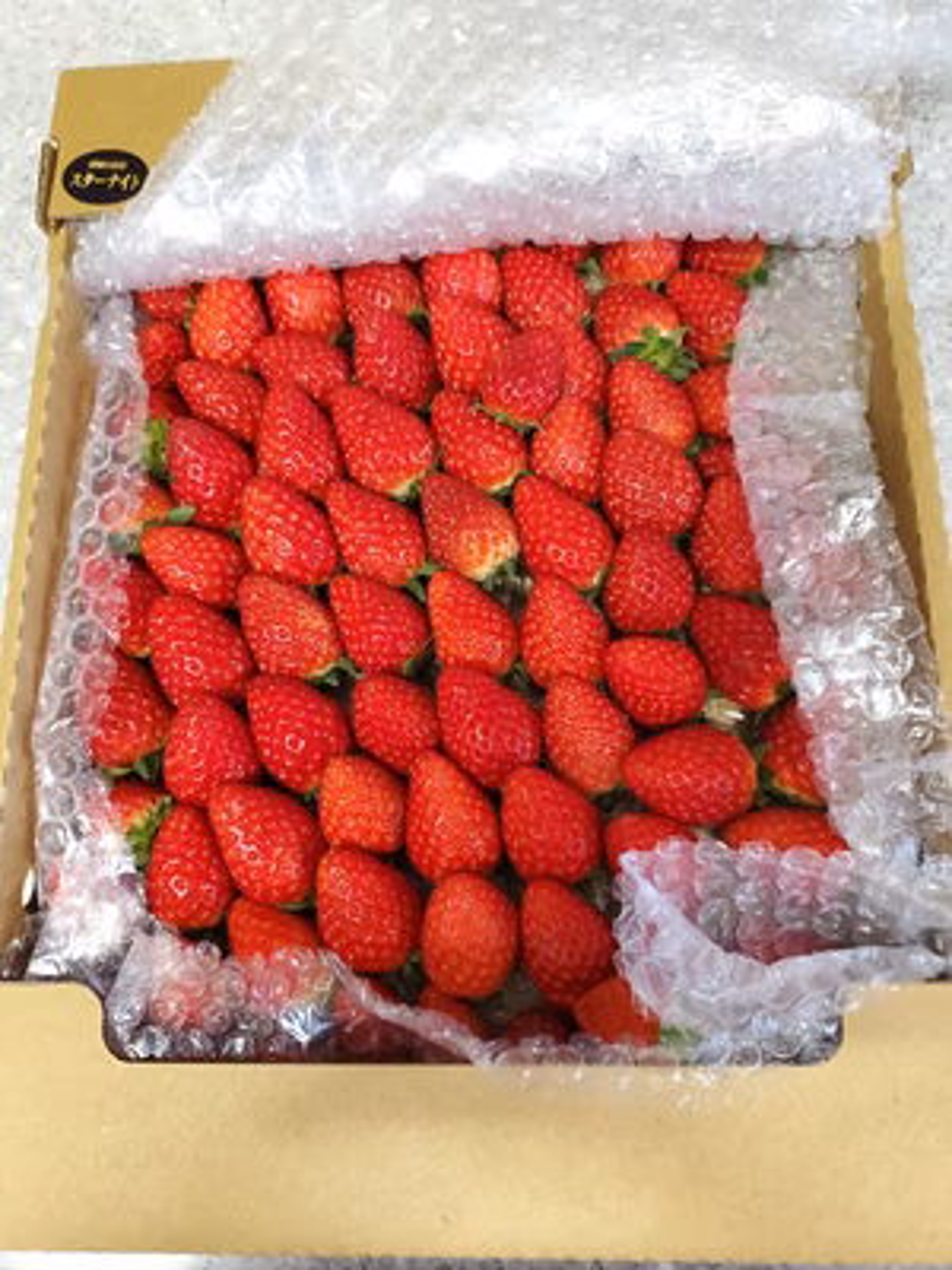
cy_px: 635
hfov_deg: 53.1
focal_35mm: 26
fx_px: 953
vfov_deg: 67.3
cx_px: 476
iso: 200
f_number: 1.5
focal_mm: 4.3
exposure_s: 1/50
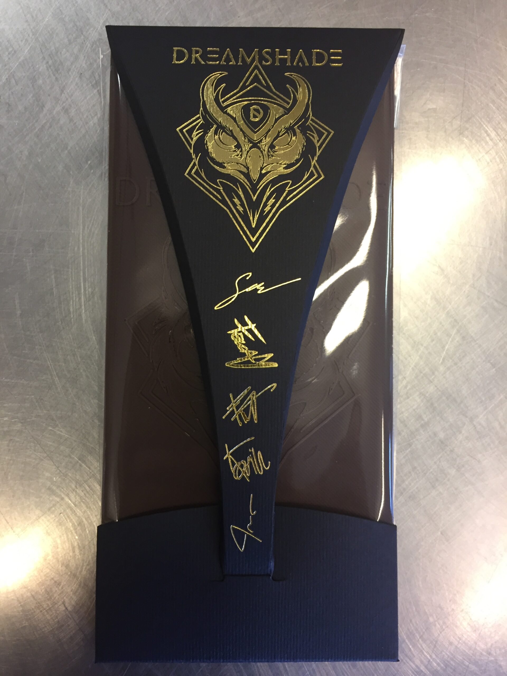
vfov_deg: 61.7
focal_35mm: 29
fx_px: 566
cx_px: 254
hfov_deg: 48.2
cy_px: 338
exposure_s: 1/33
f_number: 2.2
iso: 64
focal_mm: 4.15
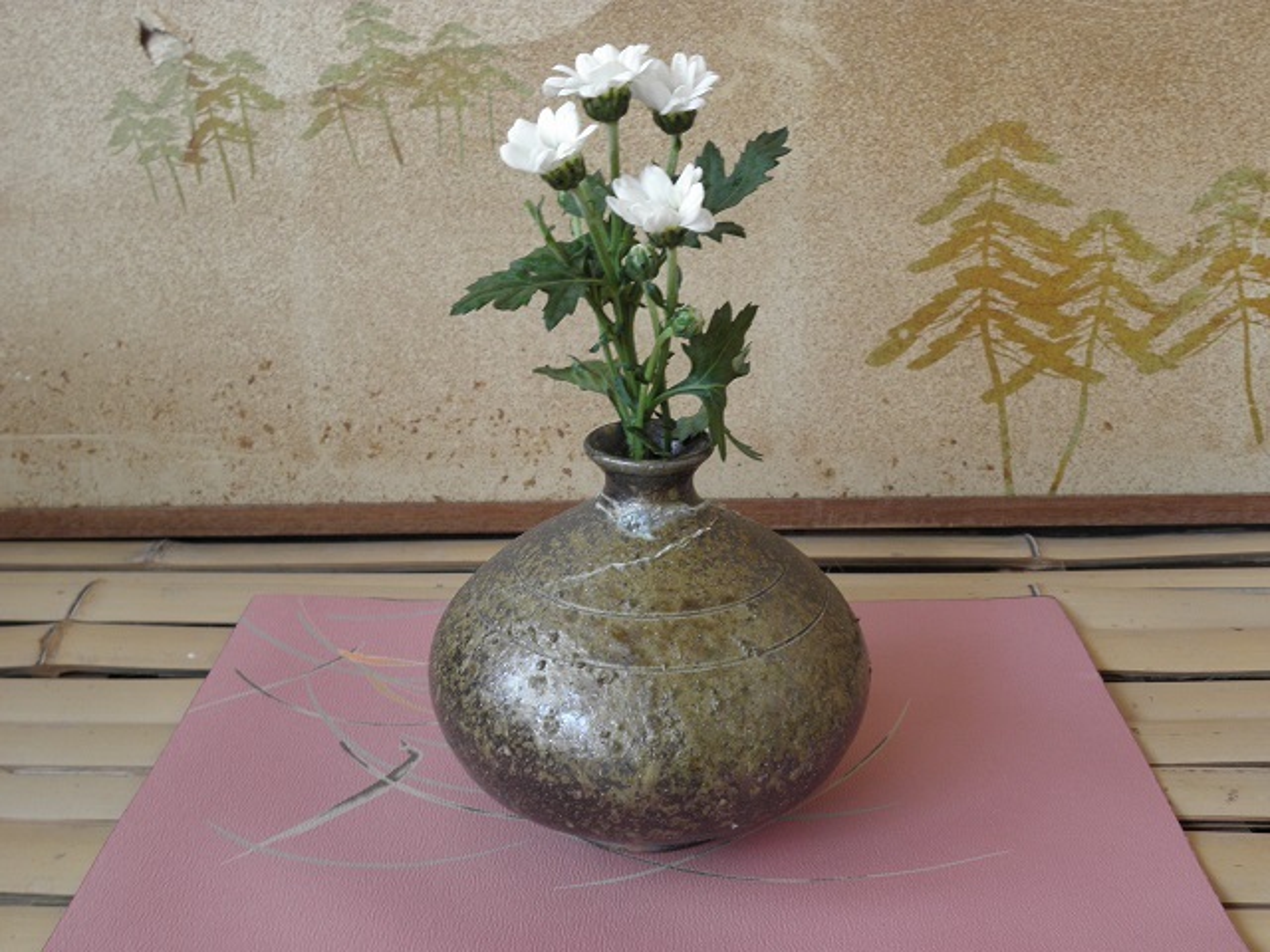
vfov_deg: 38.7
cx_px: 635
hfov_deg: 50.1
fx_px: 1357
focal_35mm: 37
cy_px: 476
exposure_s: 1/13
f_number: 3.2
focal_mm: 6.64
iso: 125
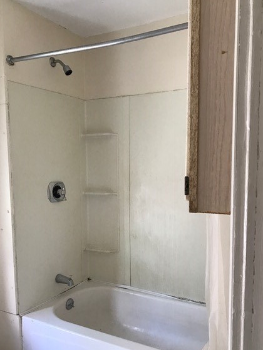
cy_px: 199
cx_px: 125
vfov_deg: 56.6
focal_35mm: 32
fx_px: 324
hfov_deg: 44.1
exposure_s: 1/30
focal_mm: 3.99
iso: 40
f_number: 1.8
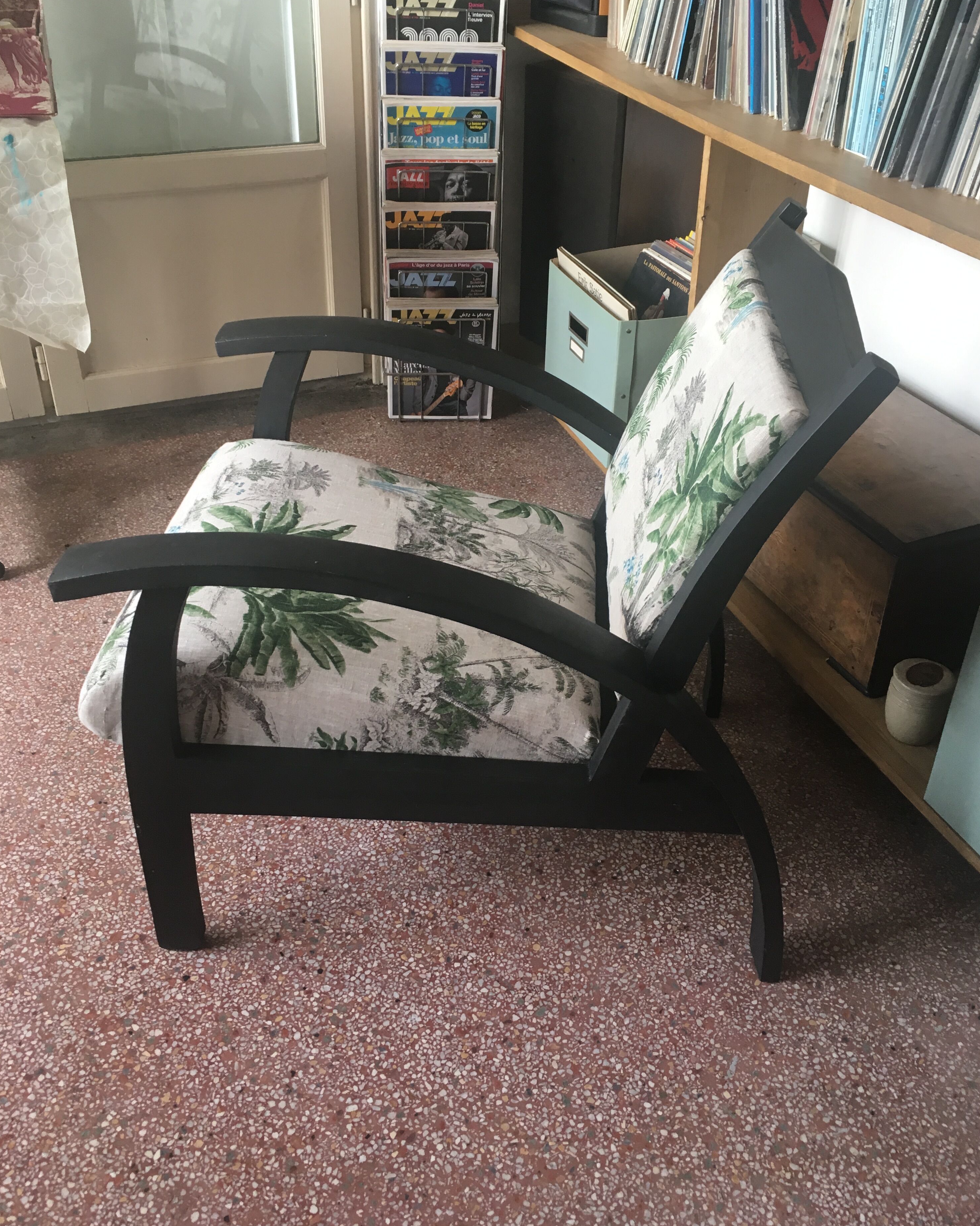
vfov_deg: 57.1
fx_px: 1124
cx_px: 496
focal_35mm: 31
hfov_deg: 47.1
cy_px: 577
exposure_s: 1/33
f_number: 2.2
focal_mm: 4.15
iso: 40
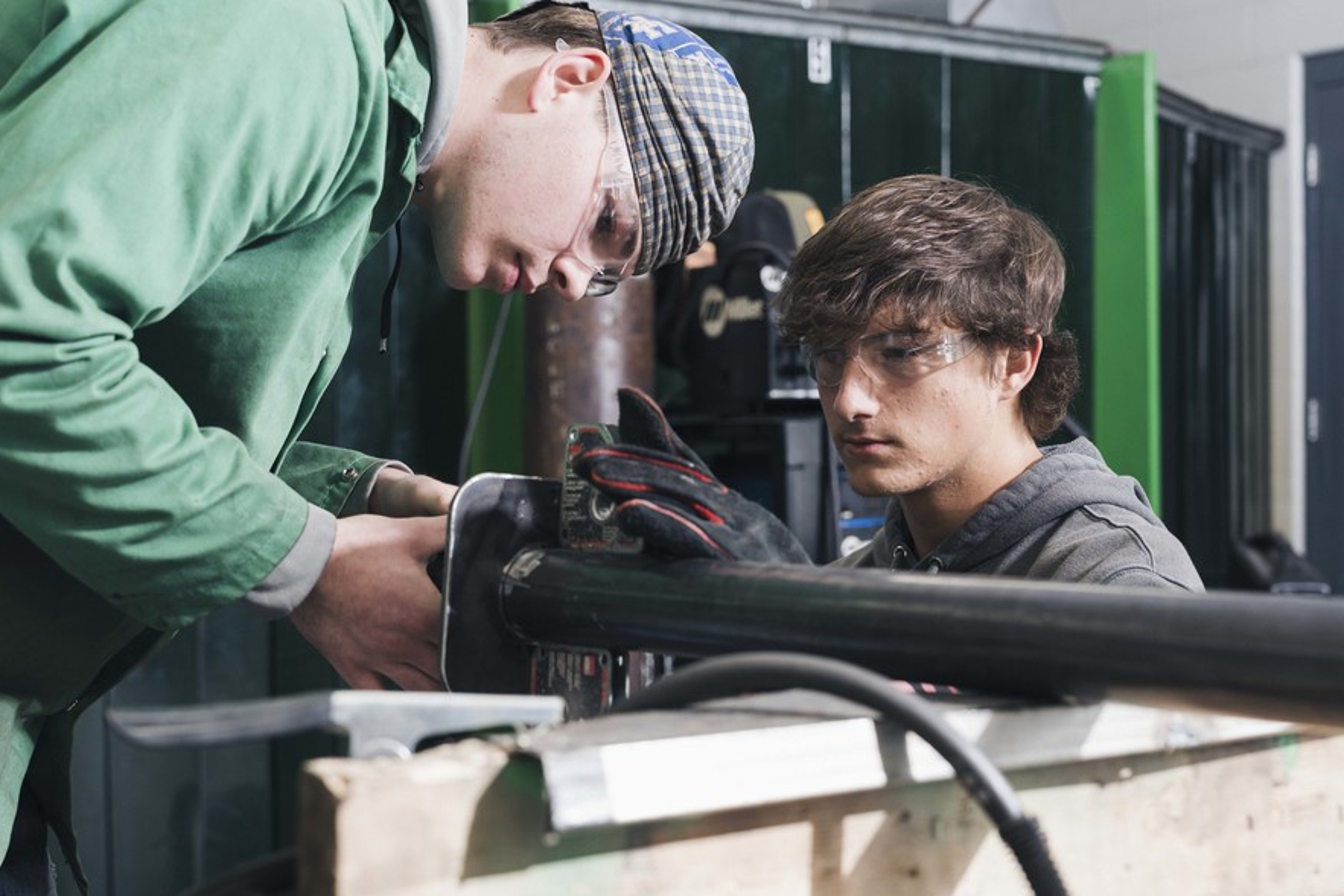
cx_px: 683
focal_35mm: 58
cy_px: 480
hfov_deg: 34.5
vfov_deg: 23.4
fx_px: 2166
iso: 800
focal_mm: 50
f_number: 4
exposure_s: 1/125
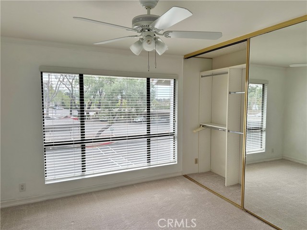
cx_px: 154
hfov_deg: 71.6
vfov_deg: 56.8
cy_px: 115
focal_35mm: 24
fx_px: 213
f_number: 1.78
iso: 80
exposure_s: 1/785
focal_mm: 6.86
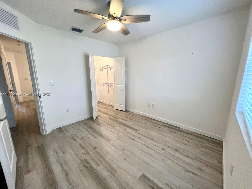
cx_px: 126
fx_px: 95
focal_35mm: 13
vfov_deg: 89.9
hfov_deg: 106.2
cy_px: 94
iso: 250
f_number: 1.8
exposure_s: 1/120
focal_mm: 1.57
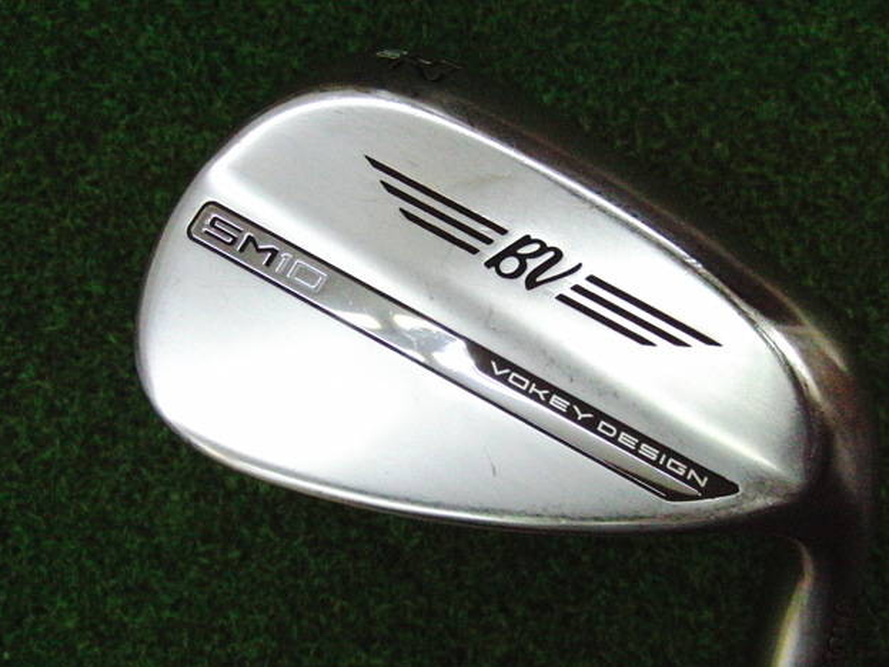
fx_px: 976
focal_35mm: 38
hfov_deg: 49.0
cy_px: 331
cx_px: 445
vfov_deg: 37.7
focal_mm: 6.42
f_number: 3.6
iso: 3200
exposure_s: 1/800
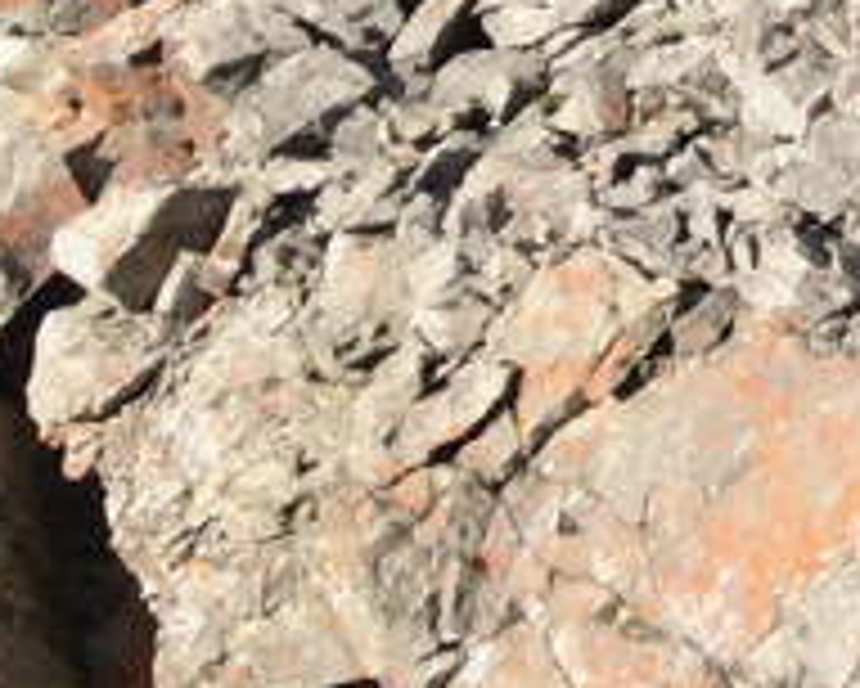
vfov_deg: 7.3
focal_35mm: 190
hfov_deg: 8.9
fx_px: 4838
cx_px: 2247
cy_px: -1349
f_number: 2.2
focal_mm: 4.15
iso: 32
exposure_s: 1/1953
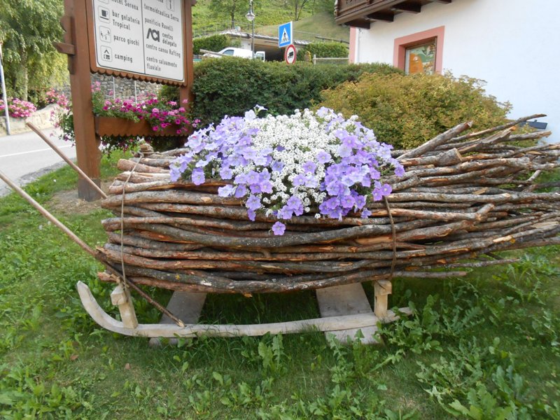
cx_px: 280
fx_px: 421
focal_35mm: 26
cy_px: 210
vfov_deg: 53.1
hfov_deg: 67.3
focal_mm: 4.6
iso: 320
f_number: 3.5
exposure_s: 1/250
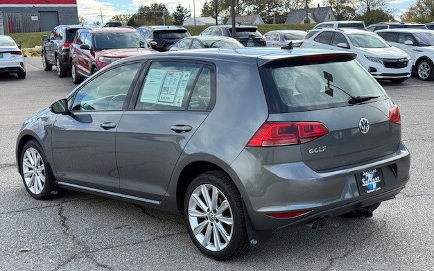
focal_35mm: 52
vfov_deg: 24.9
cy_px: 148
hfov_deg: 38.9
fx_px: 615
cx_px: 216
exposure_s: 1/928
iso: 100
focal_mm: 6.76
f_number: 1.78
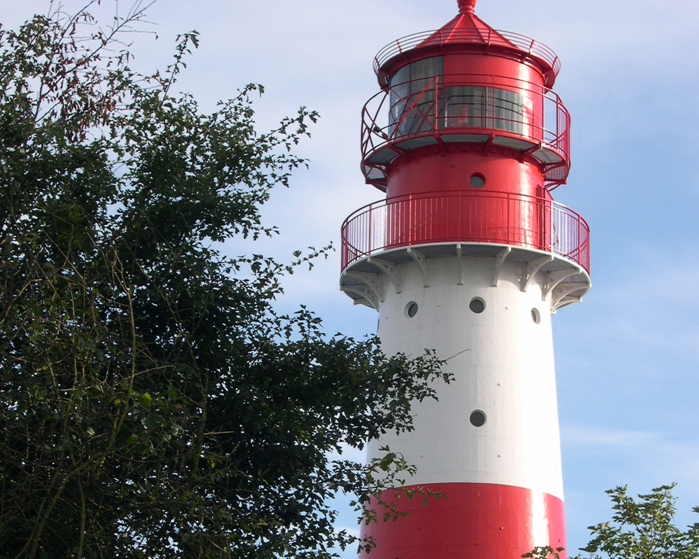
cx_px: 343
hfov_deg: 18.5
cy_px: 484
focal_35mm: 104
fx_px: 2151
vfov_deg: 14.7
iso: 100
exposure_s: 1/93.9
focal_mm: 14.2
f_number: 10
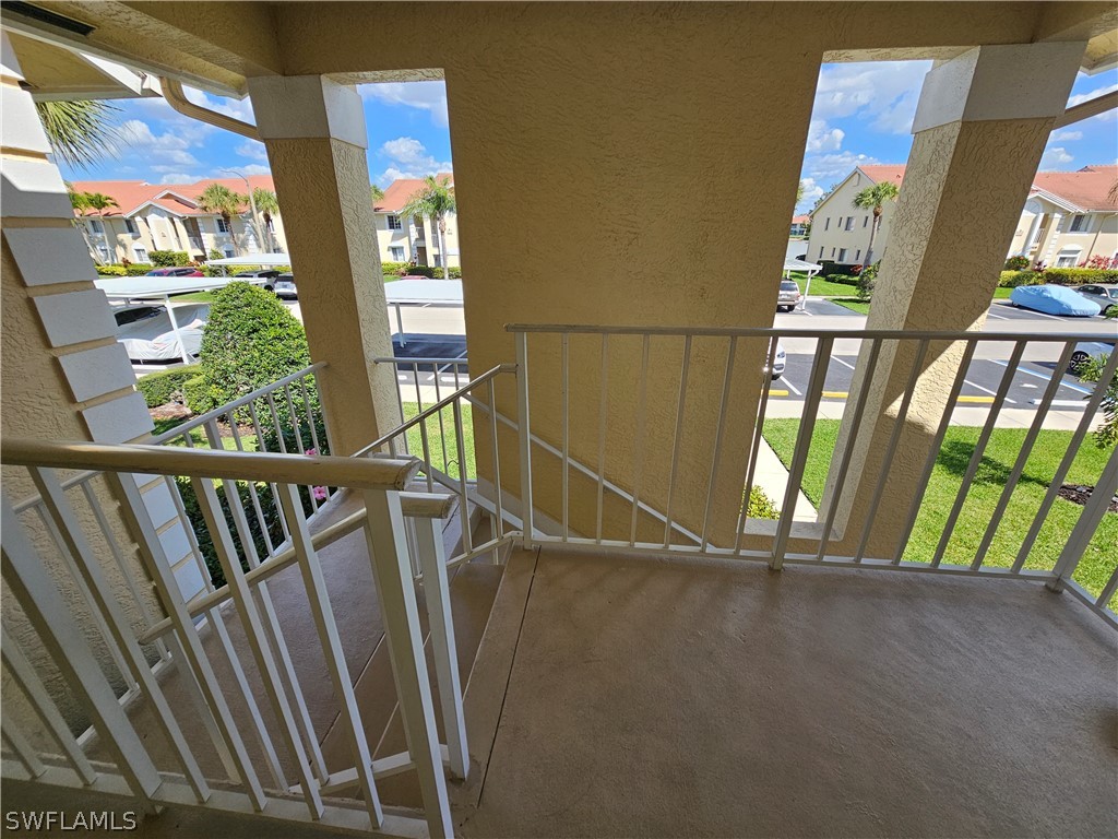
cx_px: 559
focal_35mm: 13
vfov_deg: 89.9
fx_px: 420
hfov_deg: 106.2
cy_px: 420
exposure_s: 1/1050
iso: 50
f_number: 2.2
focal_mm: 2.2
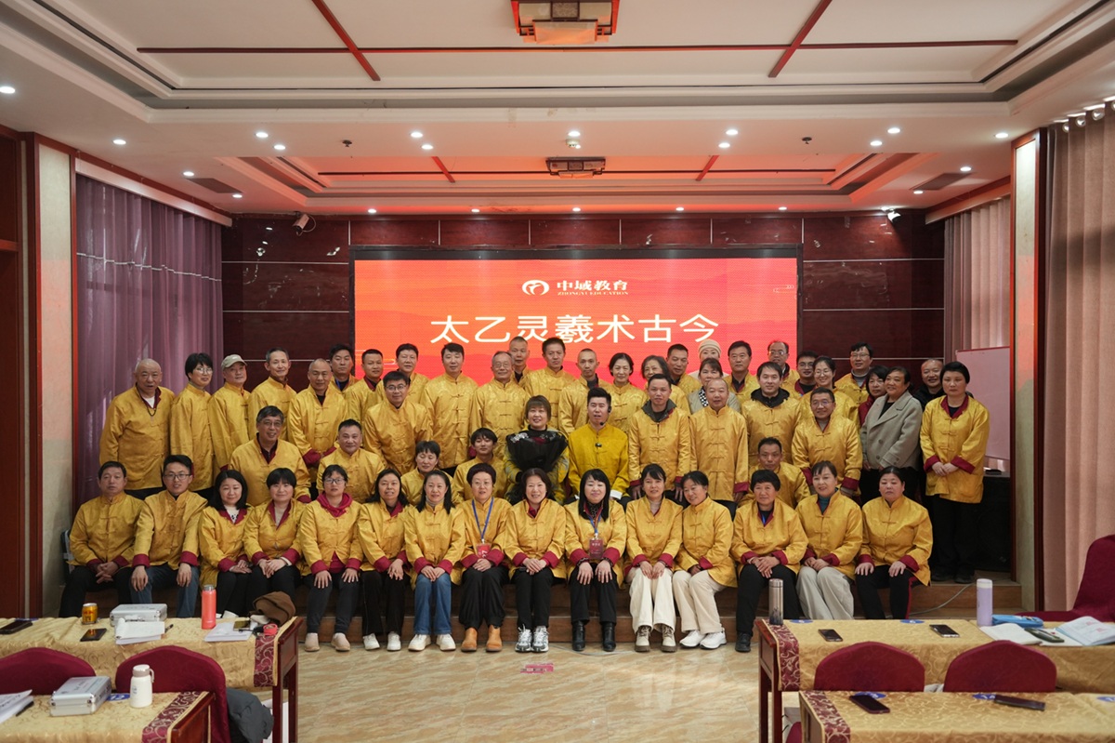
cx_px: 558
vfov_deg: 38.9
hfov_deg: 55.8
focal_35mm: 34
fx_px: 1053
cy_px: 372
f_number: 3.2
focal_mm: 34
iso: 1600
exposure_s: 1/100
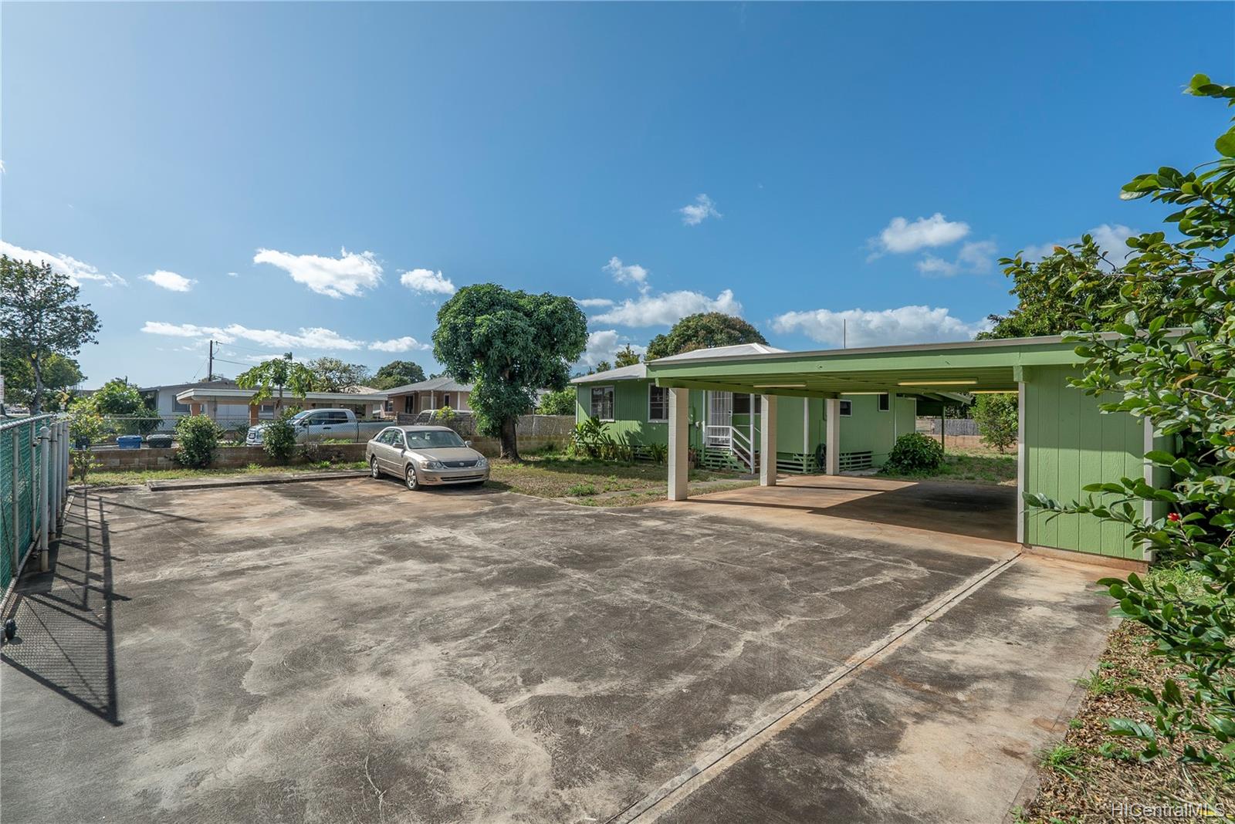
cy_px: 412
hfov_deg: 96.7
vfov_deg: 73.8
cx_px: 618
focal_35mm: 16
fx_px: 549
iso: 200
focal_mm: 16
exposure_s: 1/640
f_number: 8
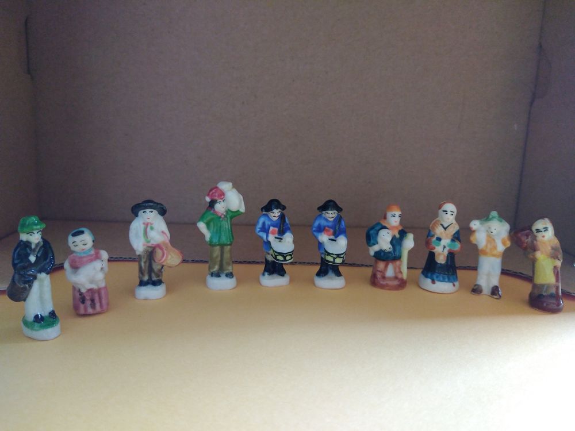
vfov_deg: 53.1
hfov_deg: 67.3
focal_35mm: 26
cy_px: 216
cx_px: 288
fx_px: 432
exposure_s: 1/30
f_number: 1.8
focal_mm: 3.6
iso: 244
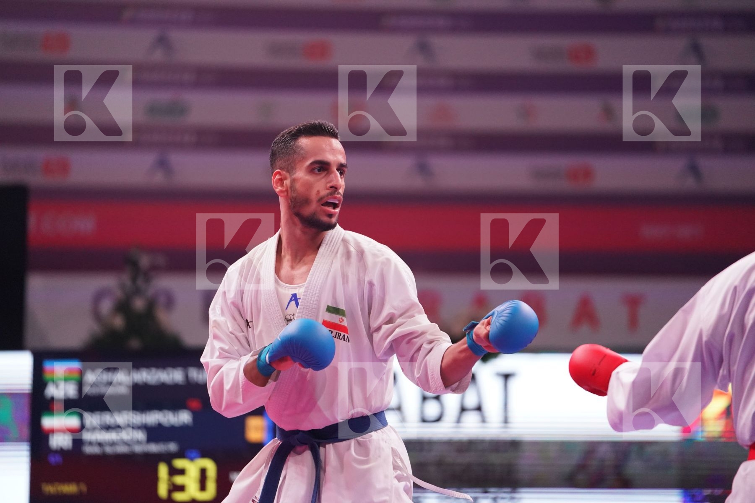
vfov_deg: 6.9
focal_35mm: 200
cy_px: 252
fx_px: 4194
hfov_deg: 10.3
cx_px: 378
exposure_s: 1/1000
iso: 5000
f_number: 2.8
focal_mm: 200
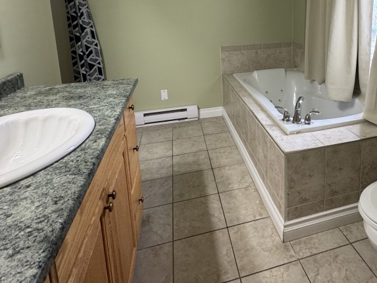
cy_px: 55
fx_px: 272
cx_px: 247
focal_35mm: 25
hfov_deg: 67.7
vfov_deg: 51.3
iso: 250
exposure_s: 1/120
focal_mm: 2.22
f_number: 2.2
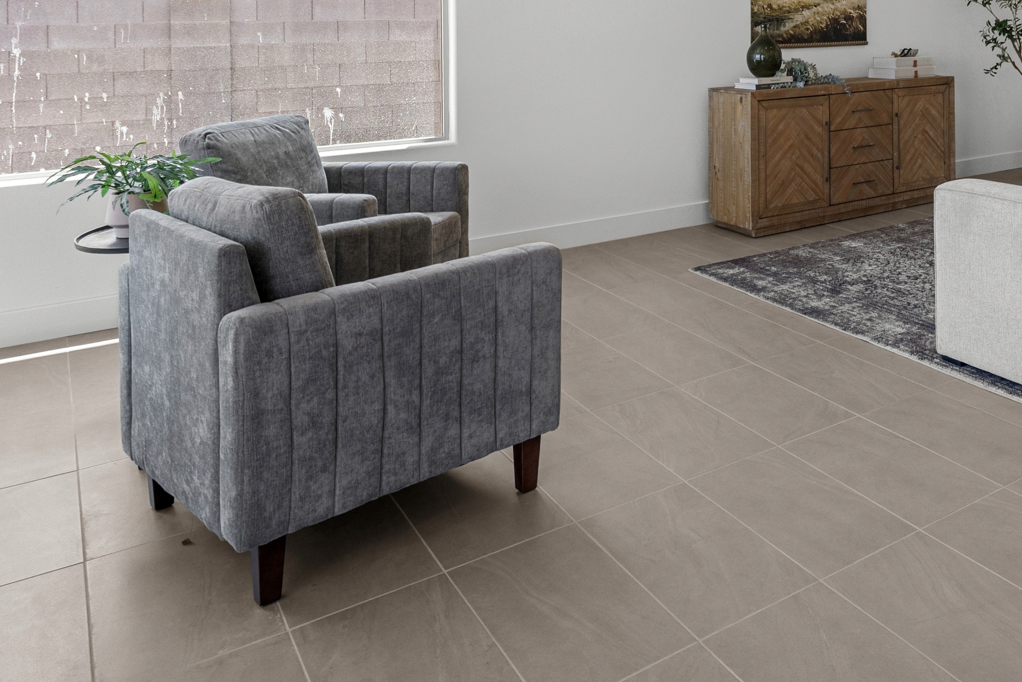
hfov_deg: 50.9
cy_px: 49
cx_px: 922
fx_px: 931
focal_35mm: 33
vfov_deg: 37.2
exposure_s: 1/80
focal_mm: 16.4
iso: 800
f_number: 5.6
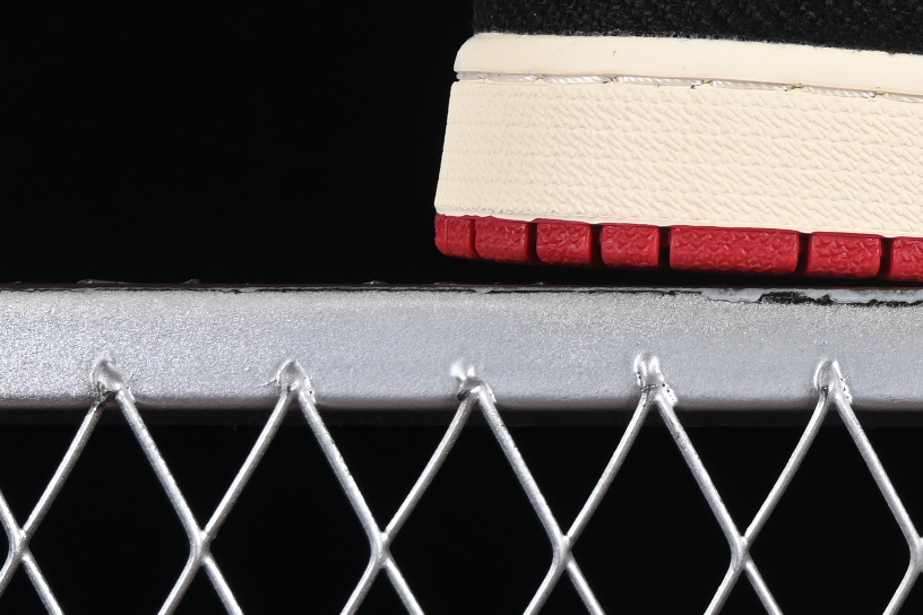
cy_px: -352
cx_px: 1517
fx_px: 6563
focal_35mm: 256
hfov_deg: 7.8
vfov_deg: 5.3
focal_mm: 50
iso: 160
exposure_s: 1/80
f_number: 7.1
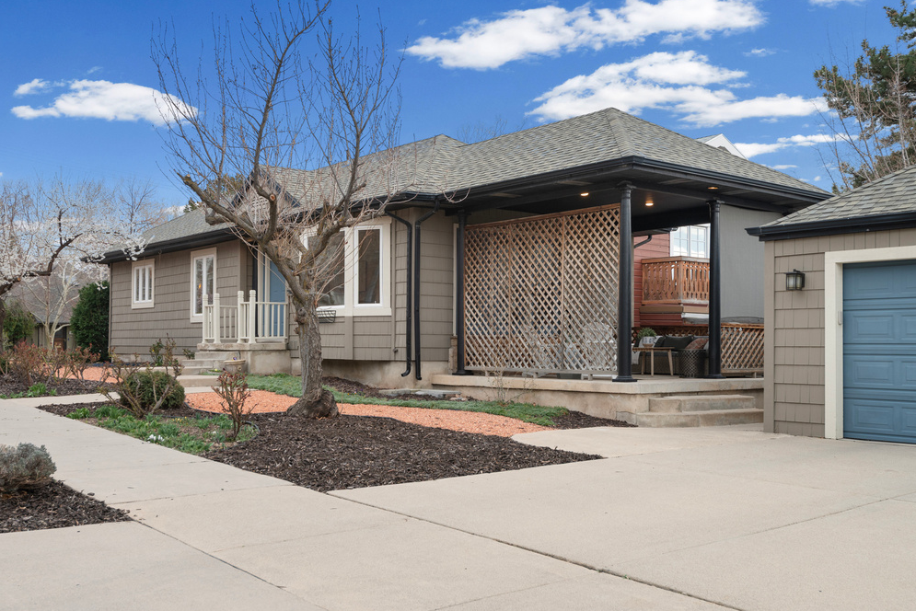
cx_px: 470
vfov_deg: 36.9
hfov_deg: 53.1
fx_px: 916
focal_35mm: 36
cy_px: 301
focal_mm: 35
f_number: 9
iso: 250
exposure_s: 1/30
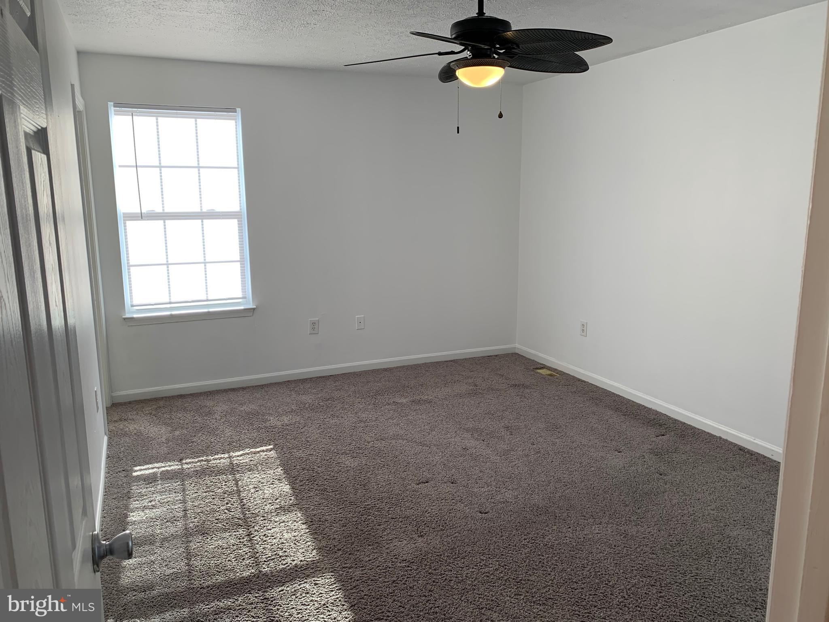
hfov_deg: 67.3
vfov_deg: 53.1
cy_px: 311
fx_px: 623
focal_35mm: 26
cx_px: 414
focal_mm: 4.25
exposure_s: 1/122
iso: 25
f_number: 1.8
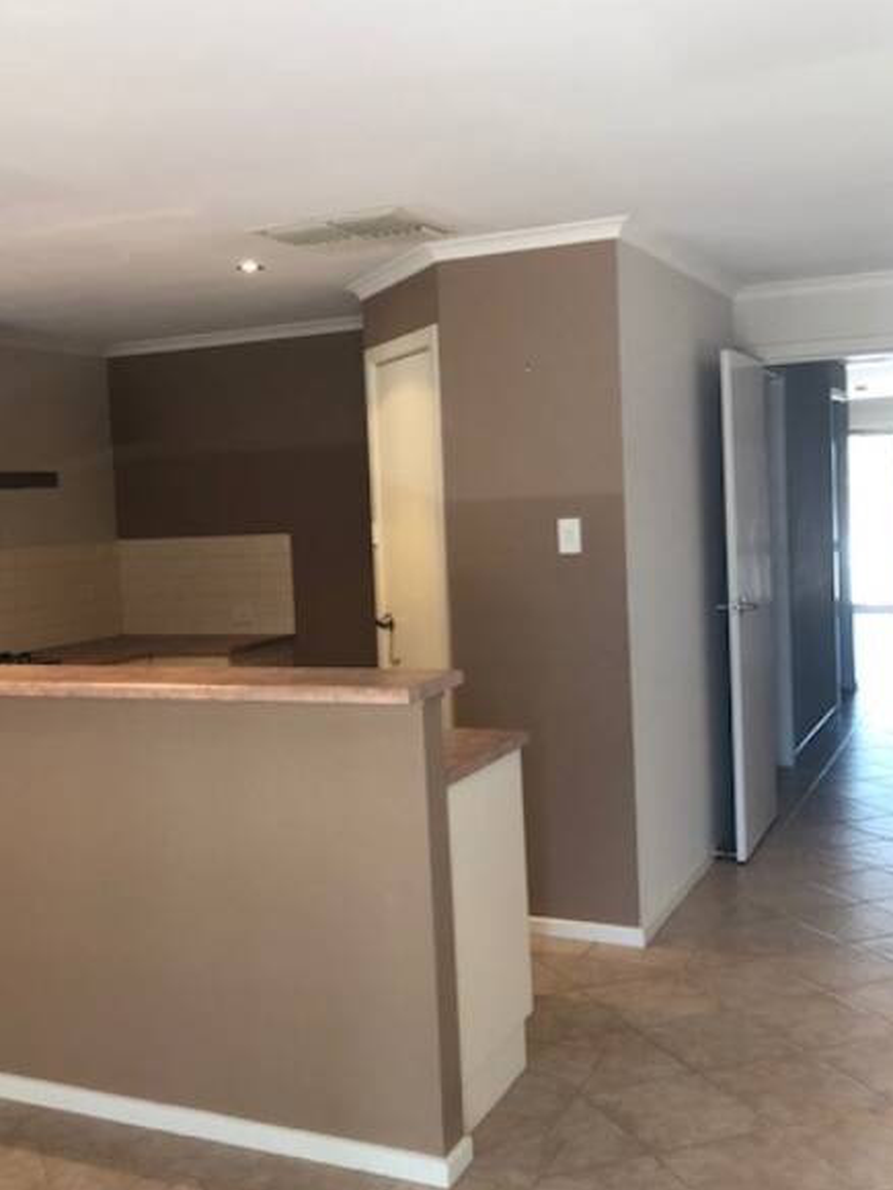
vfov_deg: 46.8
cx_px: 359
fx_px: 1376
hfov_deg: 35.8
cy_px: 593
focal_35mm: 40
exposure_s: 1/17
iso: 40
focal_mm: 3.99
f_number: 1.8
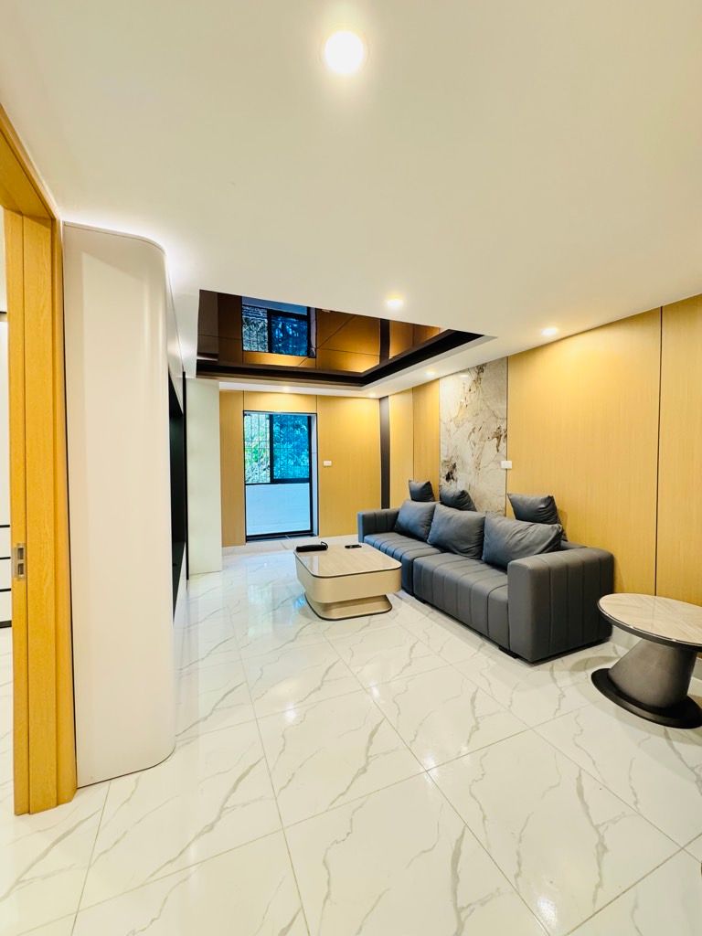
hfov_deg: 85.7
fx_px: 379
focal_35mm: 14
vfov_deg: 102.1
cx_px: 351
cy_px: 468
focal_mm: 2.22
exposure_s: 1/50
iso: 400
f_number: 2.2
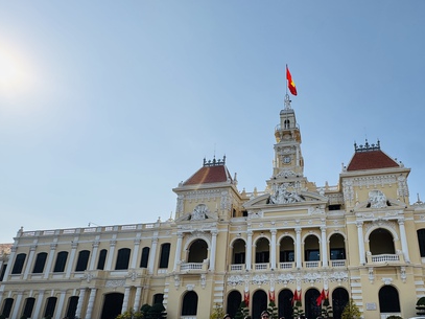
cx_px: 293
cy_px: 234
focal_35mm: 22
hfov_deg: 73.4
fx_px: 270
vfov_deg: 58.3
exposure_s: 1/2874
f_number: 2.2
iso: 50
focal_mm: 2.22
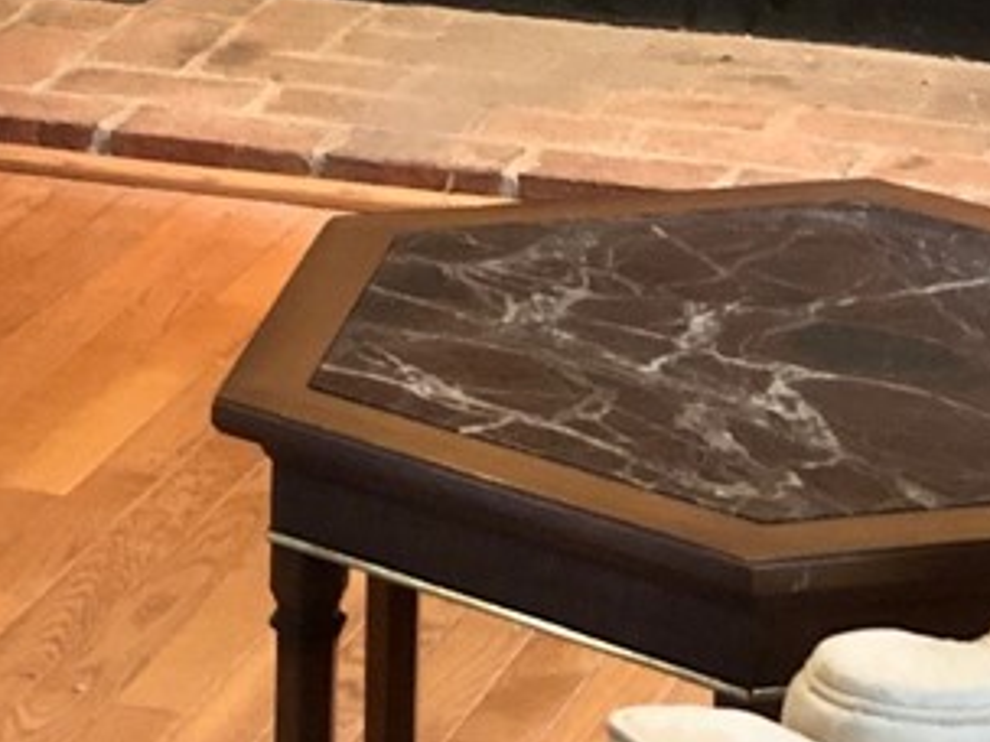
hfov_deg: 10.2
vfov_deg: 7.6
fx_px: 5491
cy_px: -391
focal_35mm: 192
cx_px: -33
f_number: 2.8
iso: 500
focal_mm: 6.6
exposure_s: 1/60
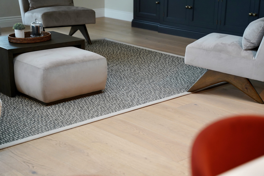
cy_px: 88
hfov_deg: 28.8
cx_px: 132
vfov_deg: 19.5
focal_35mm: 70
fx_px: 513
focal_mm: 70
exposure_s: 1/160
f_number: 2.8
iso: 2000
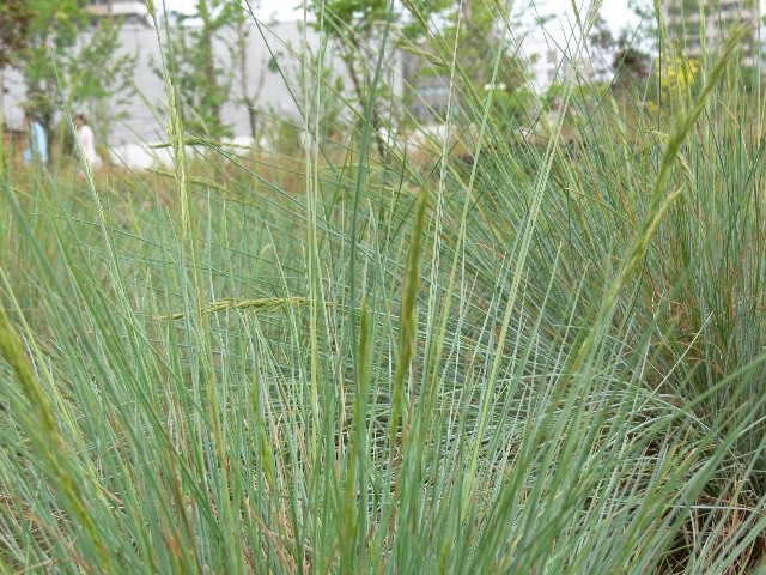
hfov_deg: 34.3
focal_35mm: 56
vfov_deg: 26.1
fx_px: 1239
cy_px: 288
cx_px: 383
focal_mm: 11.8
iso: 80
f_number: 5.6
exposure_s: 1/125
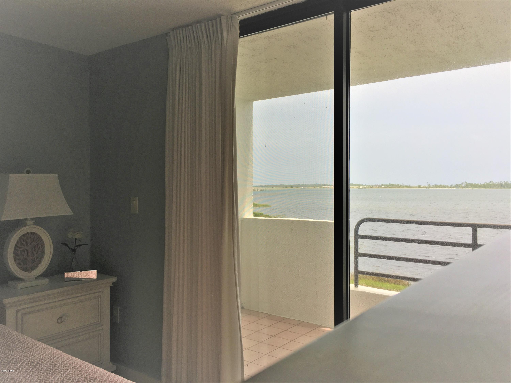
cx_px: 256
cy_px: 192
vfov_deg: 48.2
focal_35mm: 29
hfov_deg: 61.7
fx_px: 428
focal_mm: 4.15
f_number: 2.2
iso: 25
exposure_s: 1/754
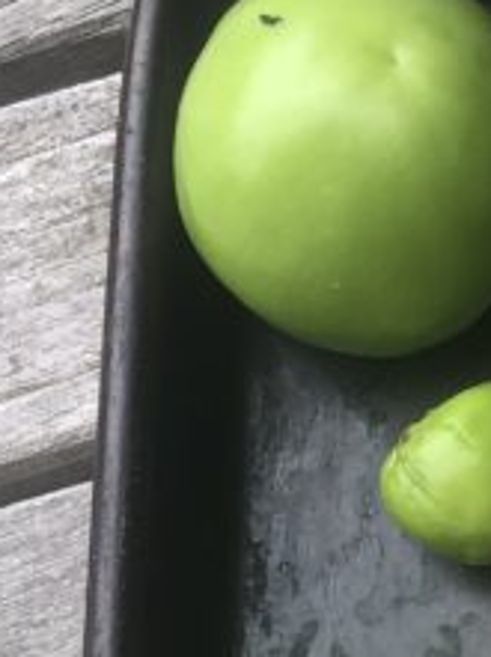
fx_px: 2466
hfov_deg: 10.8
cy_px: 990
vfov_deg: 14.2
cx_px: 839
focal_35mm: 130
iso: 20
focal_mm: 3.99
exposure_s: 1/233
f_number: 1.8
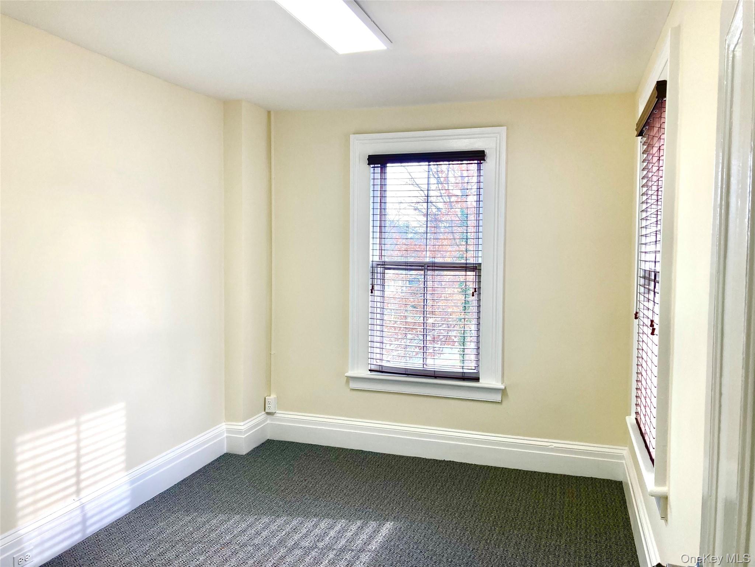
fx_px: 611
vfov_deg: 49.7
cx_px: 378
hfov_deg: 63.4
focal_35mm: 28
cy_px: 284
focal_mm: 3.99
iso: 40
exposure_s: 1/120
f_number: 1.8
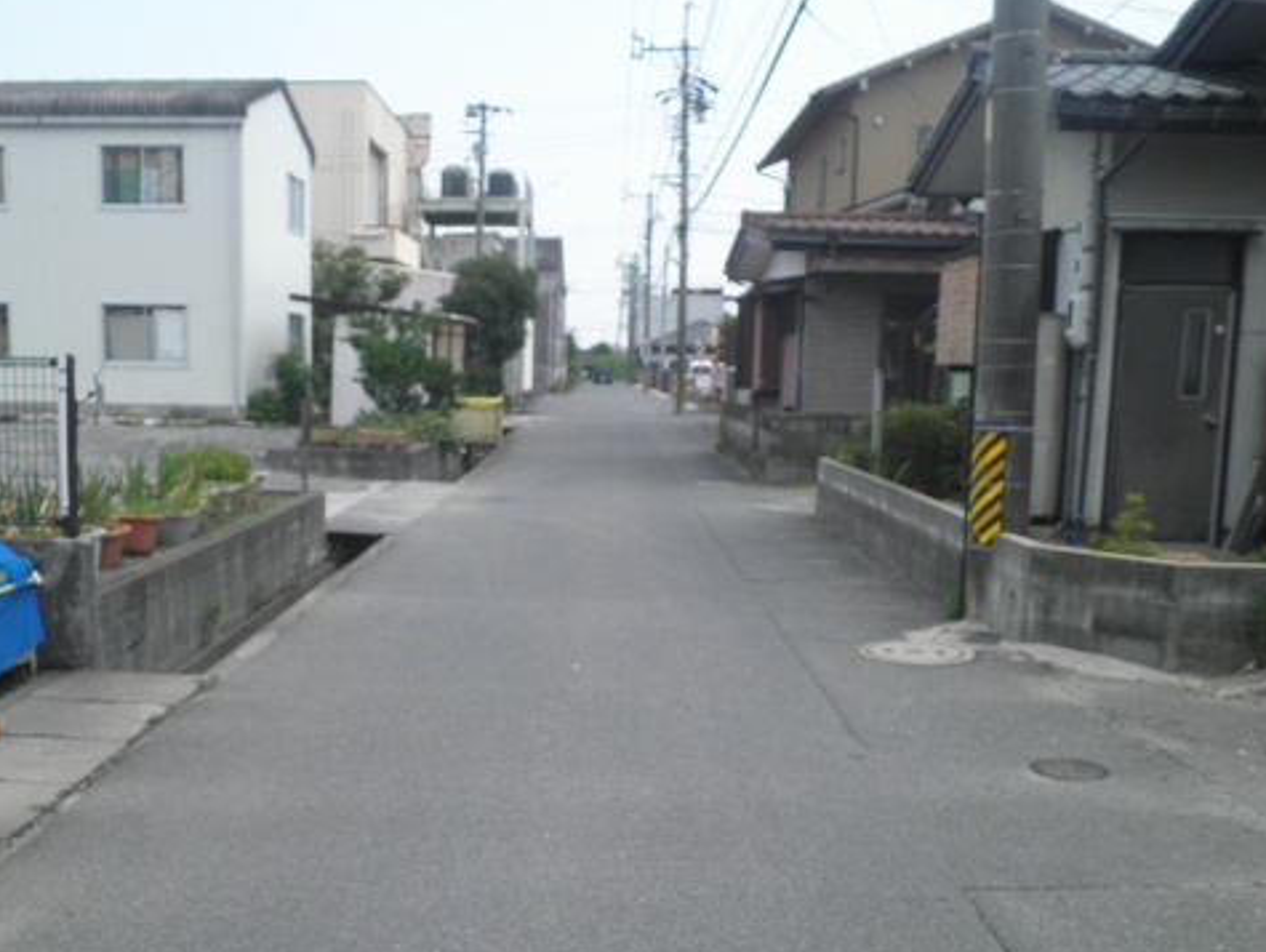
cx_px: 485
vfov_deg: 40.5
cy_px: 581
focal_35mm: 35
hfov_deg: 52.1
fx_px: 1281
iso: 64
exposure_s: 1/80
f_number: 7.9
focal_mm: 4.7
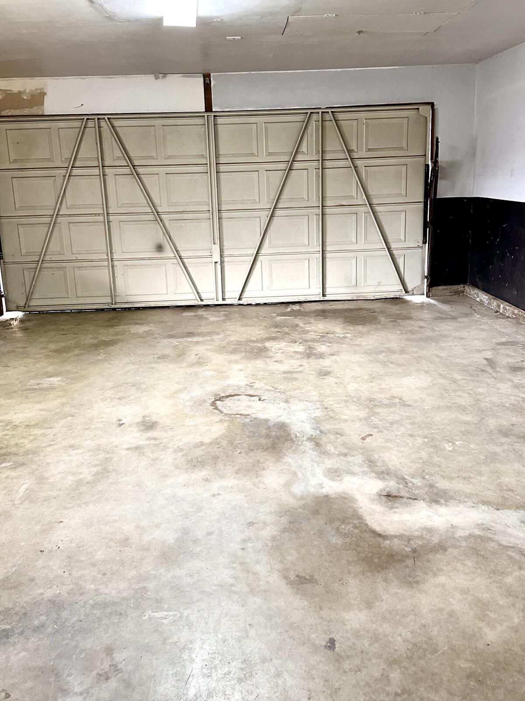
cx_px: 265
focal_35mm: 30
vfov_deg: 59.7
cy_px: 304
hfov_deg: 46.8
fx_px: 607
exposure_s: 1/60
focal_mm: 6.86
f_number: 1.78
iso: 400
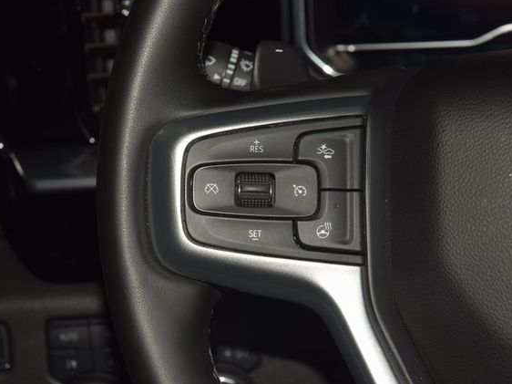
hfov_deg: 17.1
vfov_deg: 12.9
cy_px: 190
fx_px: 1700
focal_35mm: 115
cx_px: 254
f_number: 8
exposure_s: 1/125
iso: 100
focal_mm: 70
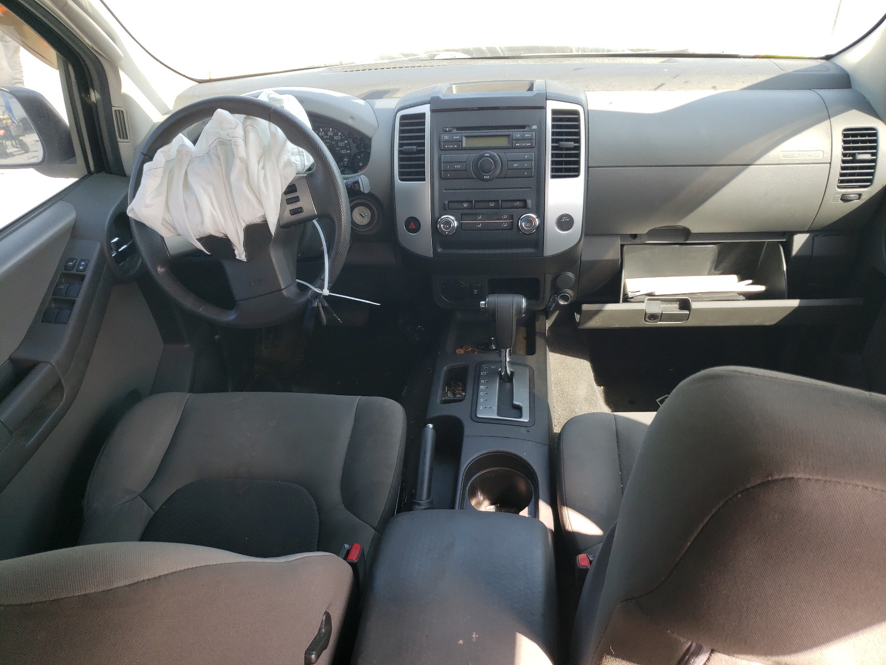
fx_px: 665
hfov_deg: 67.3
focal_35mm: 26
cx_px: 443
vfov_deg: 53.1
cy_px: 332
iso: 50
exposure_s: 1/182
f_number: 1.5
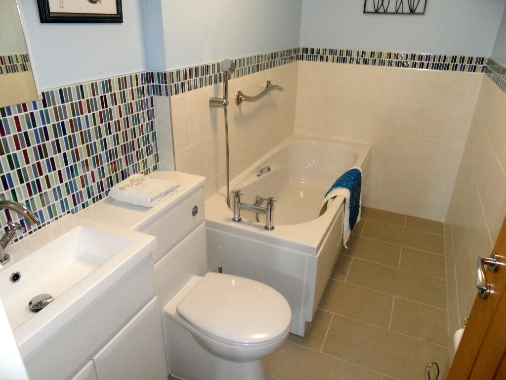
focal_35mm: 24
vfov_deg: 56.8
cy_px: 190
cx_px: 253
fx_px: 351
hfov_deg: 71.6
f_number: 3.2
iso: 200
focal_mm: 3.9
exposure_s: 1/30
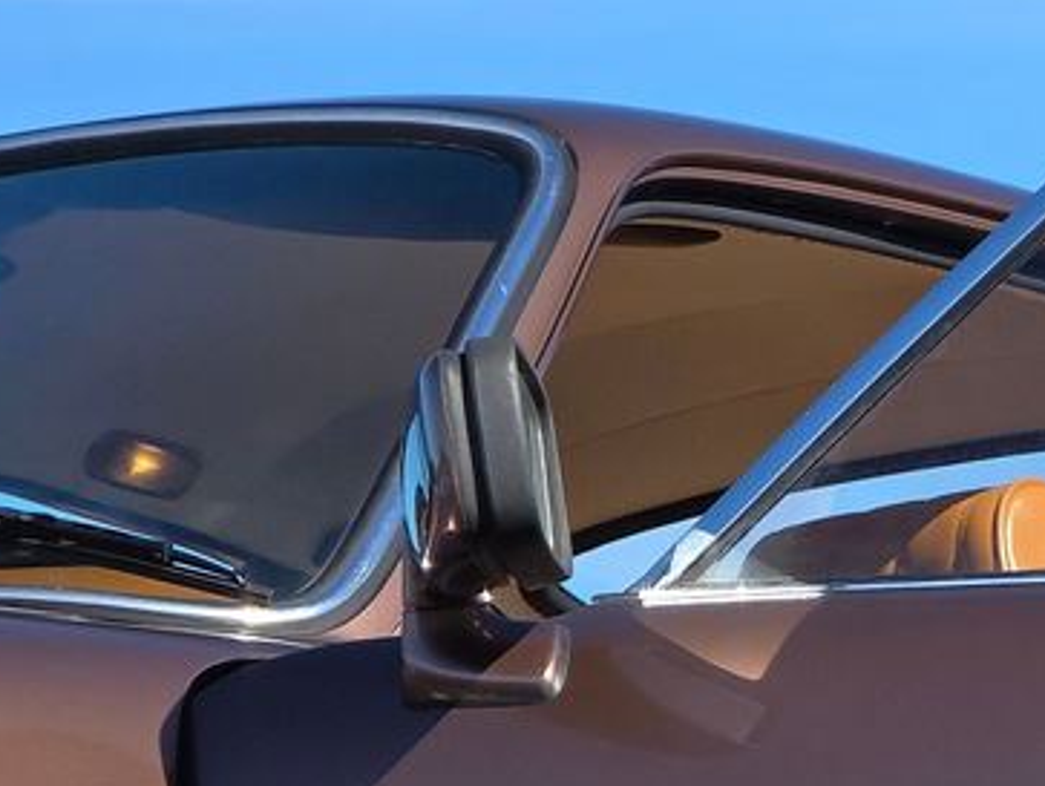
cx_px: 1244
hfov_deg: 6.1
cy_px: 1028
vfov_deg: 4.6
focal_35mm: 324
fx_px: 9791
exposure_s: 1/917
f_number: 3.4
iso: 64
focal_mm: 18.6
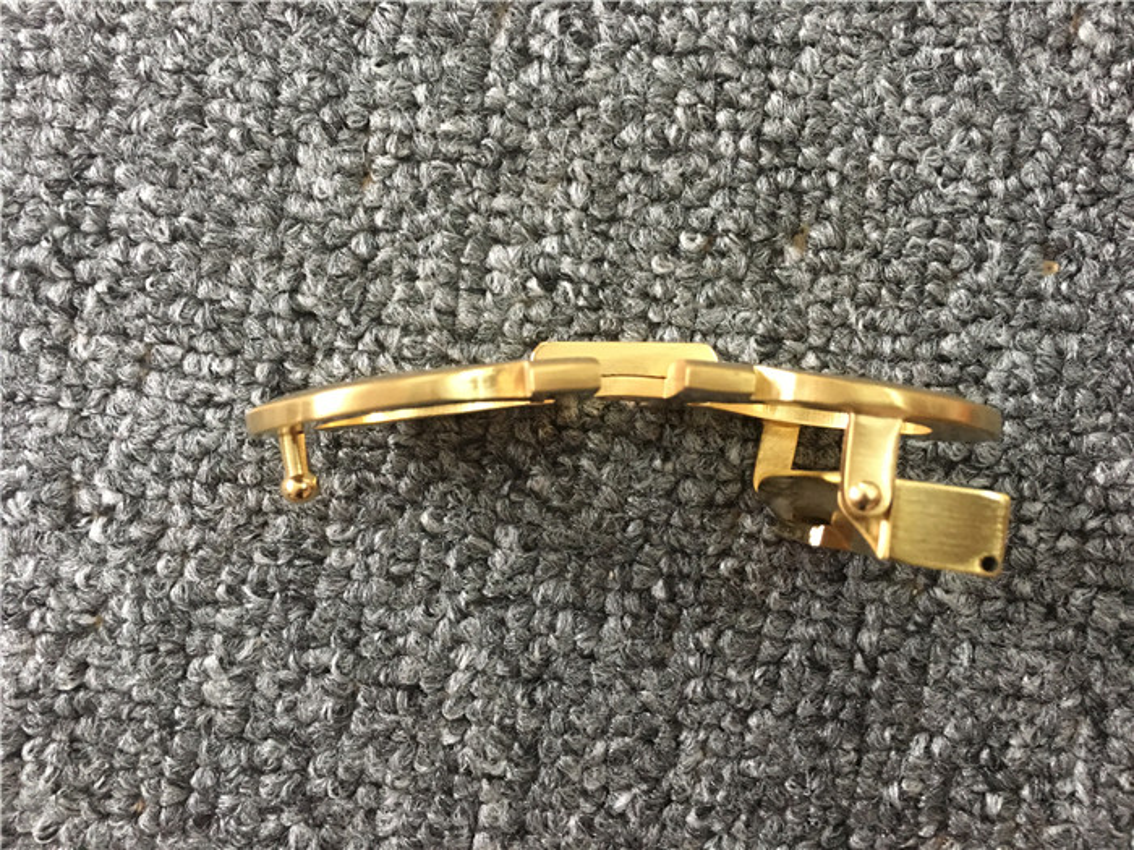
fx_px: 950
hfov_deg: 61.7
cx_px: 567
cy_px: 425
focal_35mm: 29
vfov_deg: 48.2
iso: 125
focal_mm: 4.15
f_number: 2.2
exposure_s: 1/8
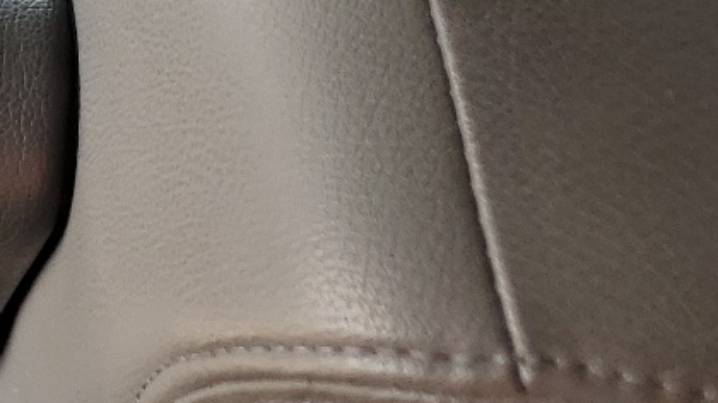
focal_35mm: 108
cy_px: -538
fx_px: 2056
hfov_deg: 17.9
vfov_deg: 9.9
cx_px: -327
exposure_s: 1/233
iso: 50
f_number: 1.5
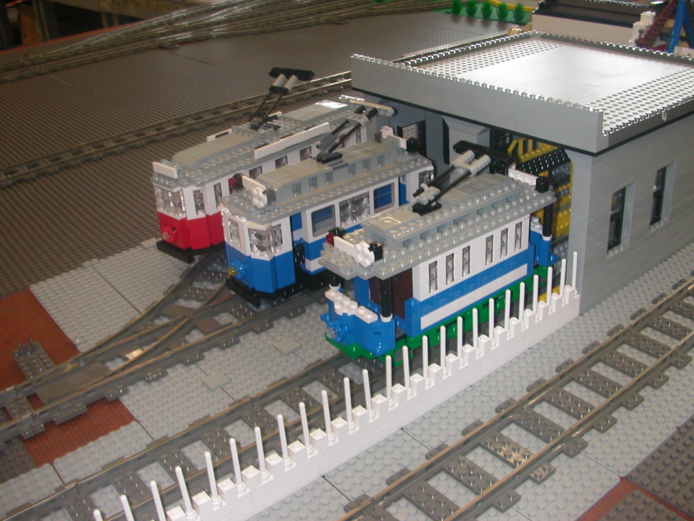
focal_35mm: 37
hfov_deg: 50.1
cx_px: 347
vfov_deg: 38.7
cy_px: 260
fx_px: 742
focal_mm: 5.6
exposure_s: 1/30
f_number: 2.7
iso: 100
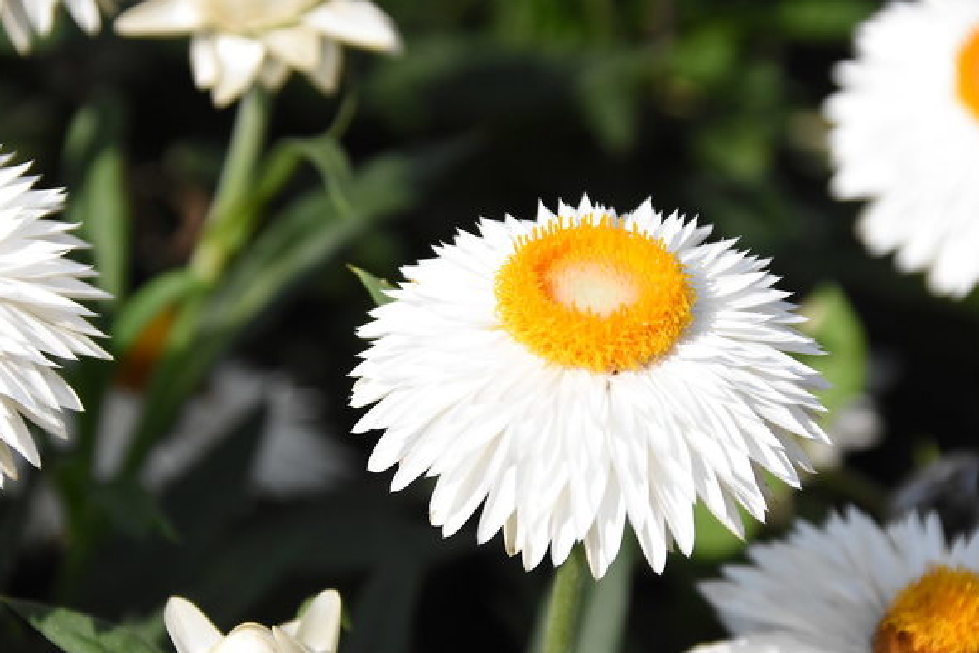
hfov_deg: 4.5
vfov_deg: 3.0
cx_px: 490
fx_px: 12427
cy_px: 325
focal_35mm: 457
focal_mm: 300
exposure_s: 1/5000
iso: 1600
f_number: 9
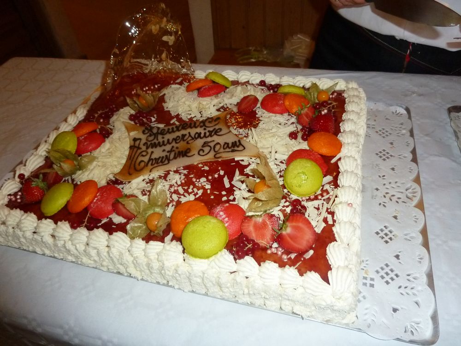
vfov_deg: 54.9
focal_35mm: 25
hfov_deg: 69.4
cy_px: 173
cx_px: 230
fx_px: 333
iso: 320
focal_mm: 4.1
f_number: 3.3
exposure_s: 1/30
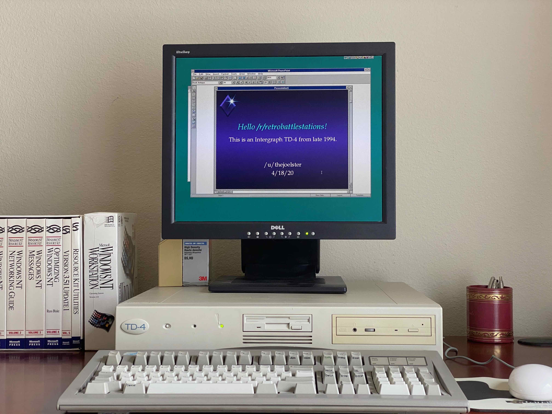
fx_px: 829
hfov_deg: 36.8
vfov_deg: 28.0
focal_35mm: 52
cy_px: 207
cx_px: 276
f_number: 2
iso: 160
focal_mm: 6
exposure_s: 1/103
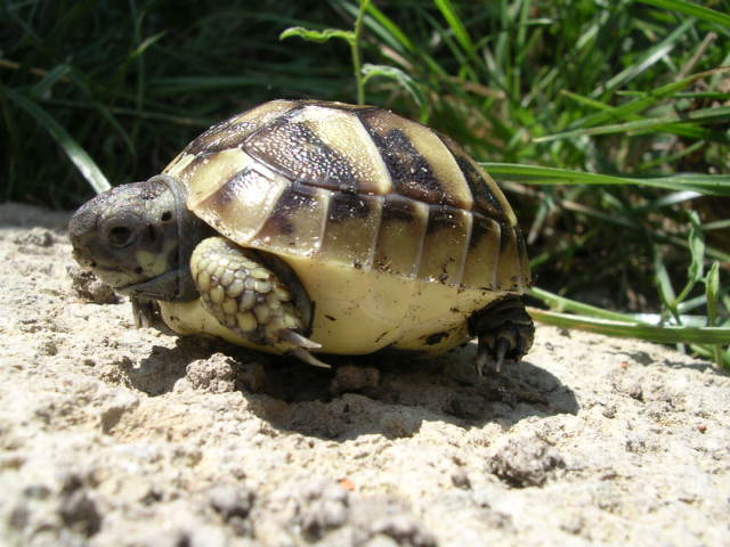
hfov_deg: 49.0
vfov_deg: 37.7
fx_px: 801
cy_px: 274
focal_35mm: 38
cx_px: 365
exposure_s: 1/176
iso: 100
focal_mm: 5.8
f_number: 5.6
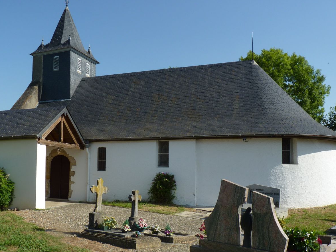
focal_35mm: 33
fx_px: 320
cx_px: 140
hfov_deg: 55.1
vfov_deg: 42.9
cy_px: 143
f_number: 3.6
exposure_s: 1/800
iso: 80
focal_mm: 4.8
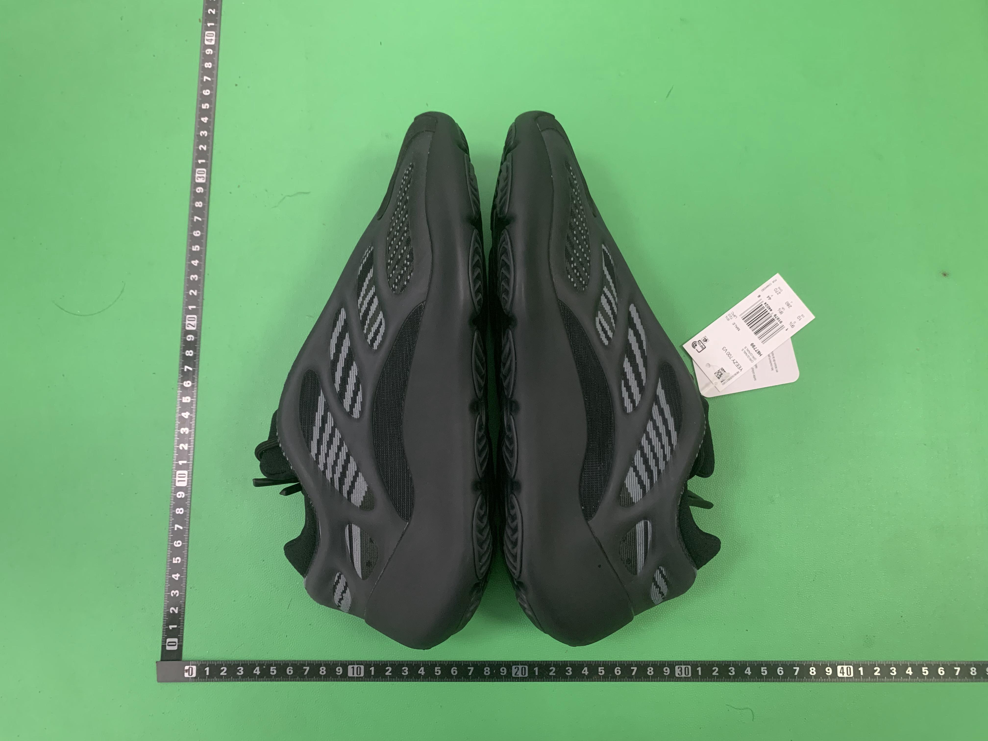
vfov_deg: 53.1
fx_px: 742
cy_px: 370
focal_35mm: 26
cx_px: 494
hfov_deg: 67.3
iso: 320
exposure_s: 1/60
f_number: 1.8
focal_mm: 4.25
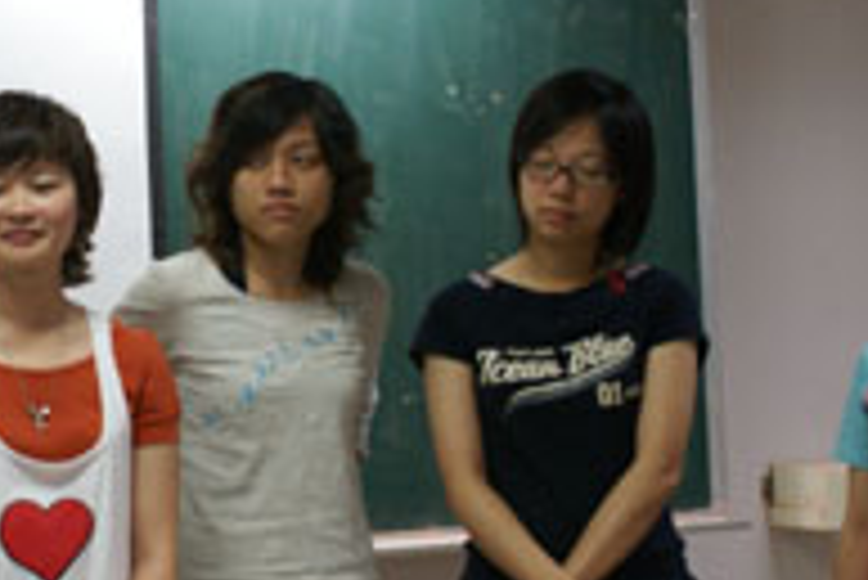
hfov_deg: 19.3
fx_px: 2533
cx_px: 234
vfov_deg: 13.1
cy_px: 227
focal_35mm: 105
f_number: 5
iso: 200
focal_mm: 30
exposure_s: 1/50
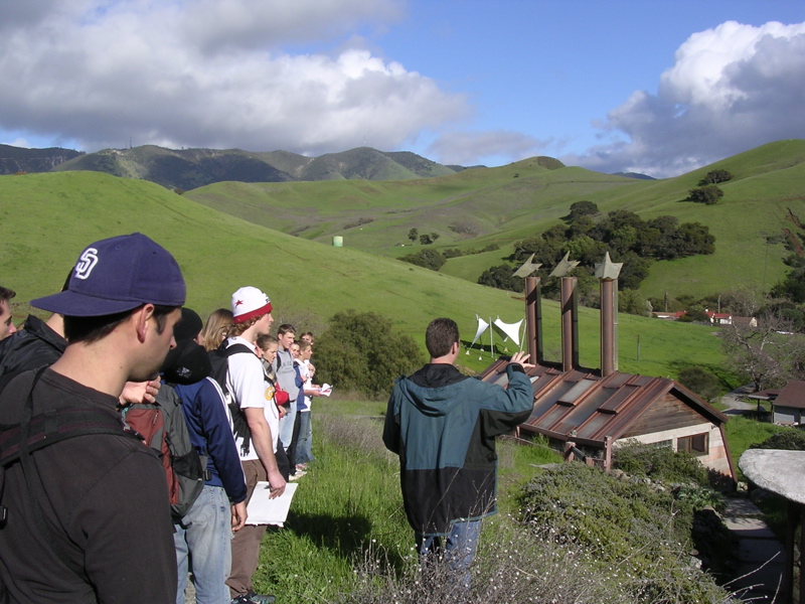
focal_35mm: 38
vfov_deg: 37.7
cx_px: 402
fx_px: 884
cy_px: 302
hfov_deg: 49.0
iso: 100
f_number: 5.6
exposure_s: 1/351
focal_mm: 5.8
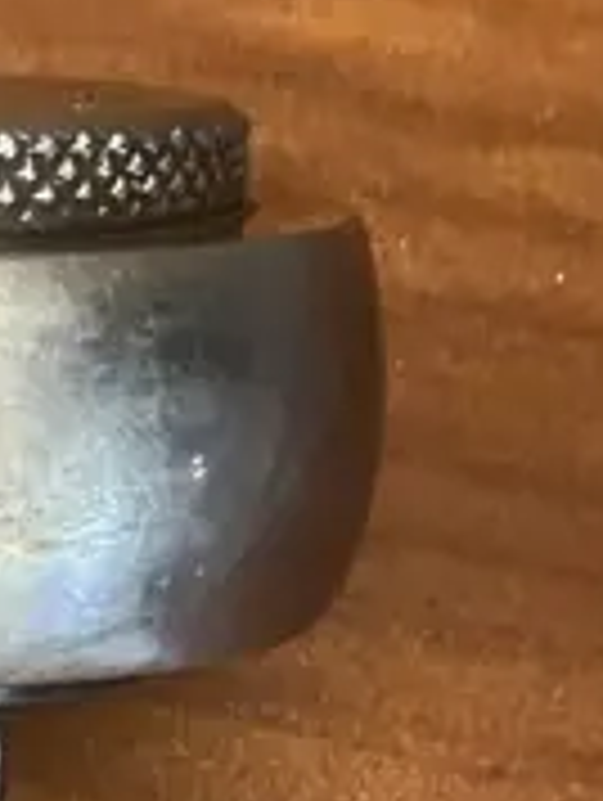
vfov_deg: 12.2
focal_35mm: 161
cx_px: -585
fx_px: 3731
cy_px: 612
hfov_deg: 8.8
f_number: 1.8
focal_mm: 3.99
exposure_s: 1/50
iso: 320
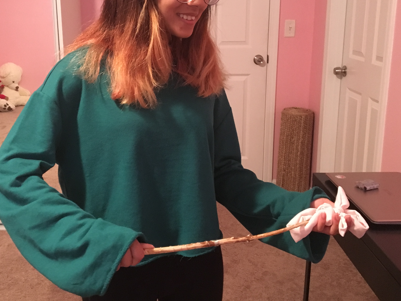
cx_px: 169
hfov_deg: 43.7
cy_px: 121
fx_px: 498
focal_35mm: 43
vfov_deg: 33.5
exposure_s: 1/15
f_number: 2.2
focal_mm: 4.15
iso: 320
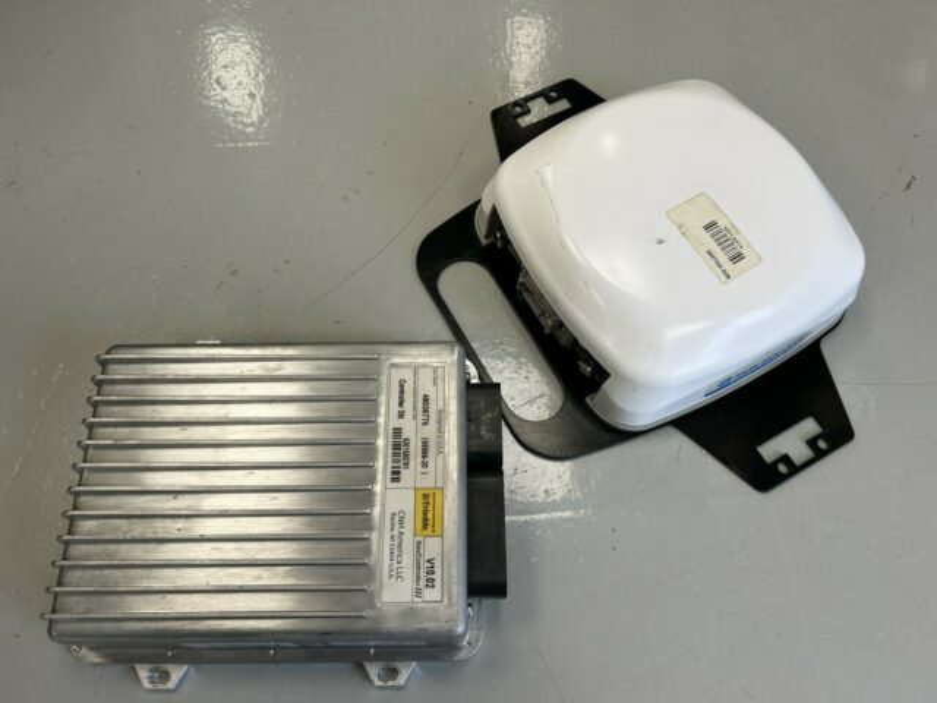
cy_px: 352
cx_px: 468
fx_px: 704
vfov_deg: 53.1
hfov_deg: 67.3
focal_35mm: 26
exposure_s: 1/131
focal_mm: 5.7
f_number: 1.5
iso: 32
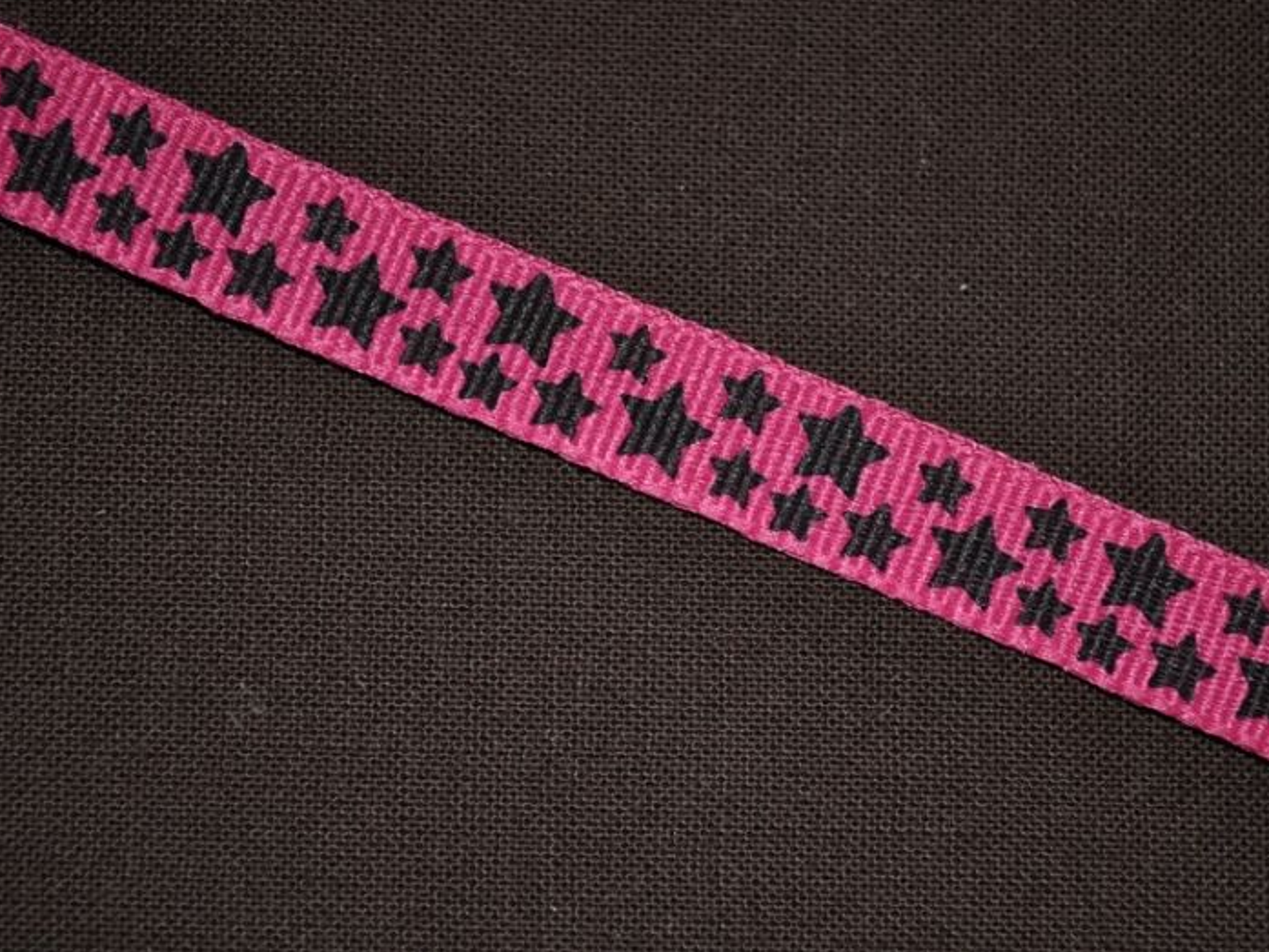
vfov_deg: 19.4
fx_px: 2787
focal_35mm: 76
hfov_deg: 25.6
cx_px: 699
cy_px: 471
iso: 220
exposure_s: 1/60
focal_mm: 46
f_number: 5.3
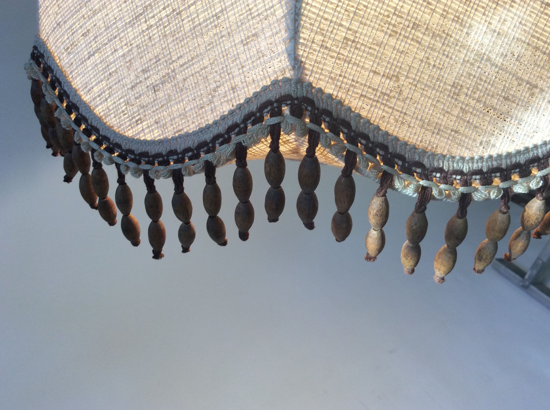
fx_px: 508
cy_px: 205
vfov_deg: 44.1
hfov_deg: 56.9
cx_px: 275
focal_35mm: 32
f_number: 2.4
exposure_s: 1/100
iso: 64
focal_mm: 3.3
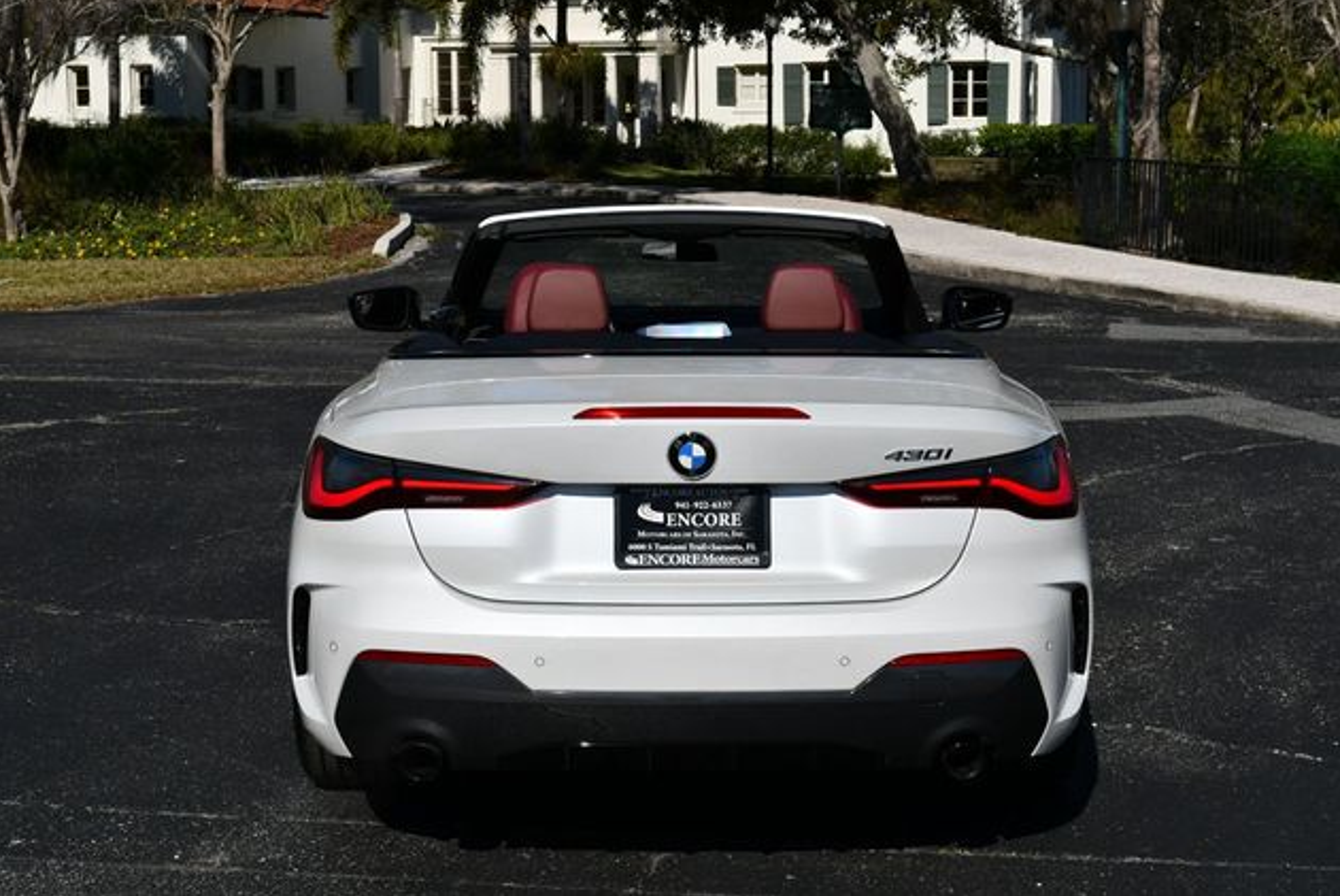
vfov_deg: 21.0
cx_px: 664
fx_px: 2421
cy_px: 443
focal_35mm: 65
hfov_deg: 30.9
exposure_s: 1/400
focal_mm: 32
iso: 100
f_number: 10
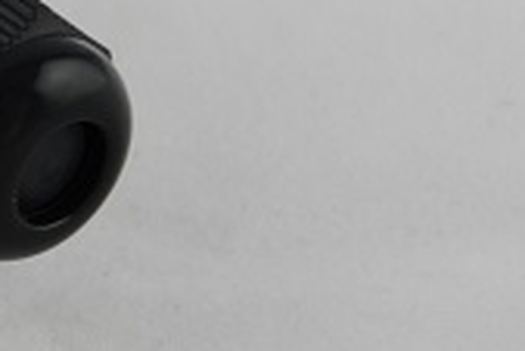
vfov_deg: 2.4
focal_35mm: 569
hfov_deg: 3.6
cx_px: -662
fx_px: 8305
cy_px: -107
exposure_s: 1/20
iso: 100
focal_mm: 80
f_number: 5.6
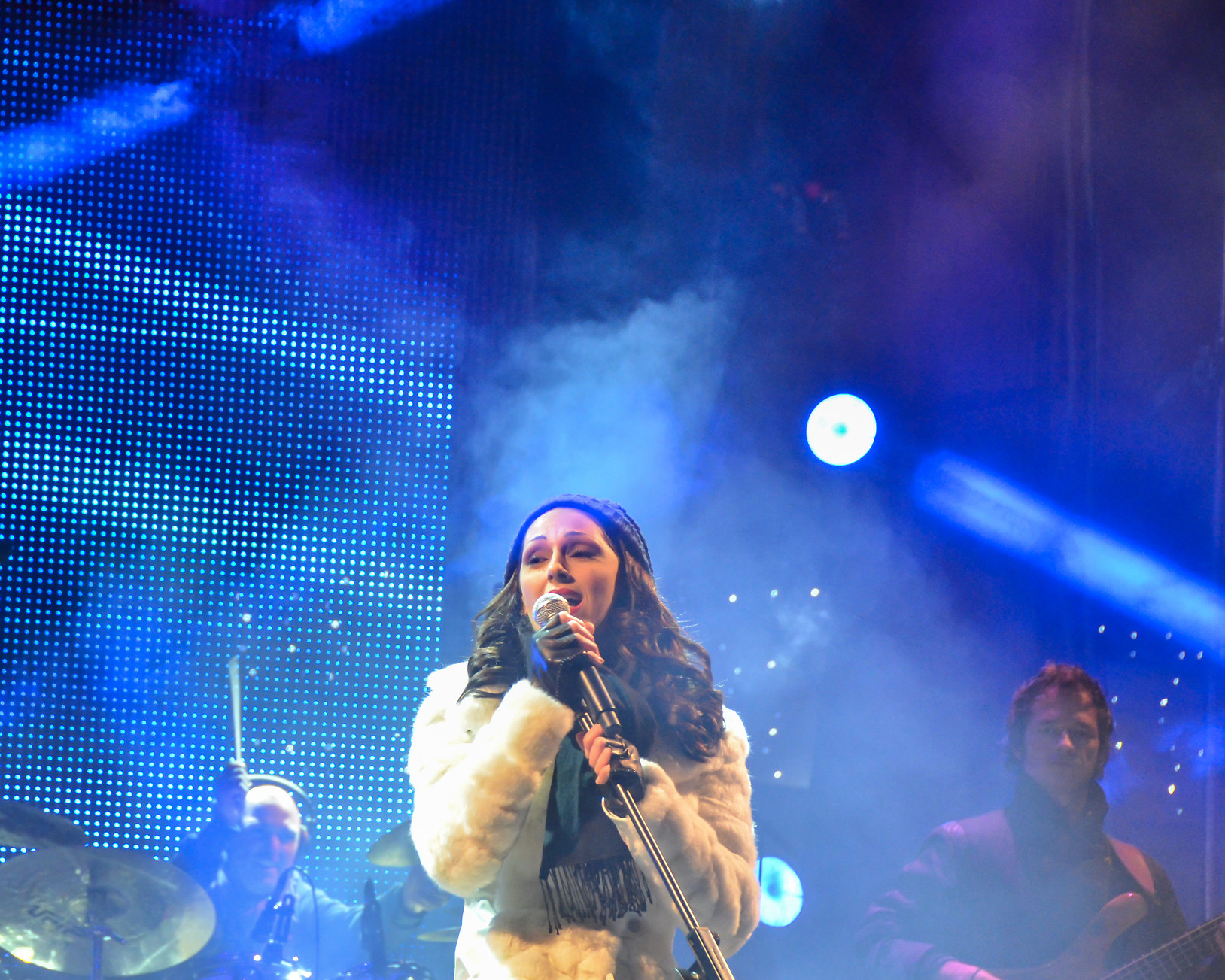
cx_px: 375
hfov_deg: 9.8
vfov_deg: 7.9
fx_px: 7132
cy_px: 485
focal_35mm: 197
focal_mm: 95
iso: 1600
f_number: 5.3
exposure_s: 1/160
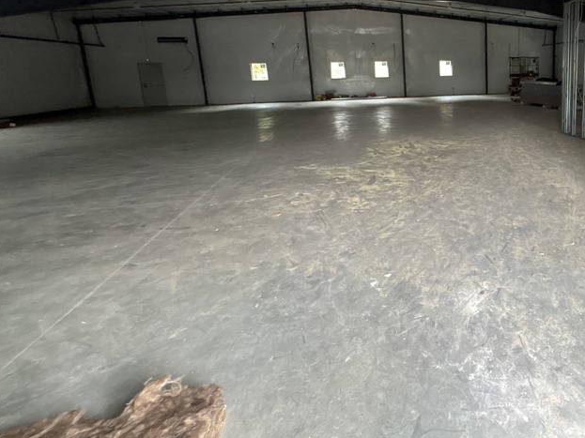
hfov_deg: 67.1
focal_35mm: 23
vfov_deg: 57.4
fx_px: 389
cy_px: 141
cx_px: 467
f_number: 2.2
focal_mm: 2.22
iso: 640
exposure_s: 1/60
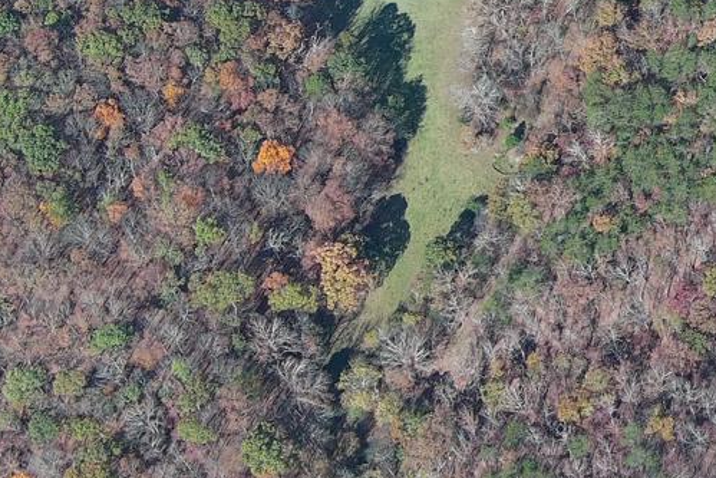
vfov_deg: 11.3
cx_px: 1023
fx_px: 2367
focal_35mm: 119
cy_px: -120
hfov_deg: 16.0
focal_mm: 10.57
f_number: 2.8
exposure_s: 1/551
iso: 100
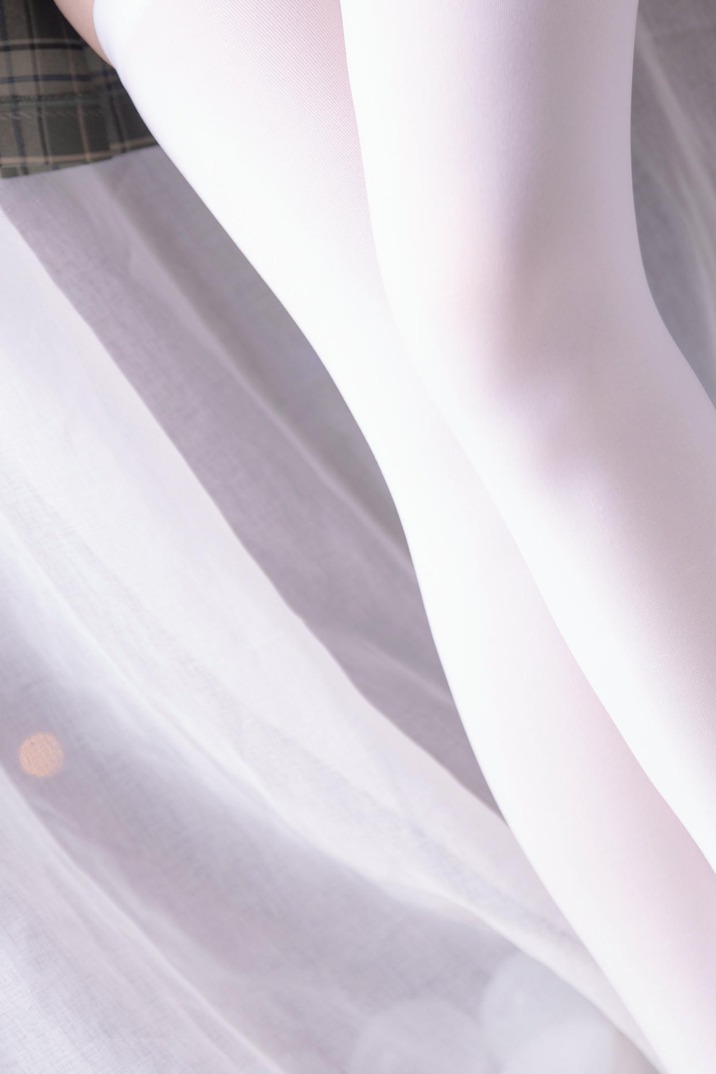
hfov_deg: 13.6
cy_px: 577
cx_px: 565
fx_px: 2981
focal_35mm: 100
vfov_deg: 20.4
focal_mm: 52
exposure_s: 1/160
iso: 100
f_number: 2.8
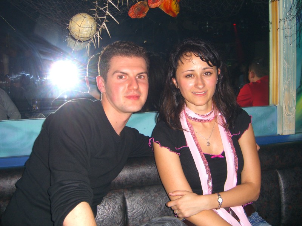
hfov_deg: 49.0
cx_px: 151
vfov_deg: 37.7
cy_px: 113
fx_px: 332
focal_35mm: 38
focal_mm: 7.9
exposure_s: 1/60
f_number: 2.8
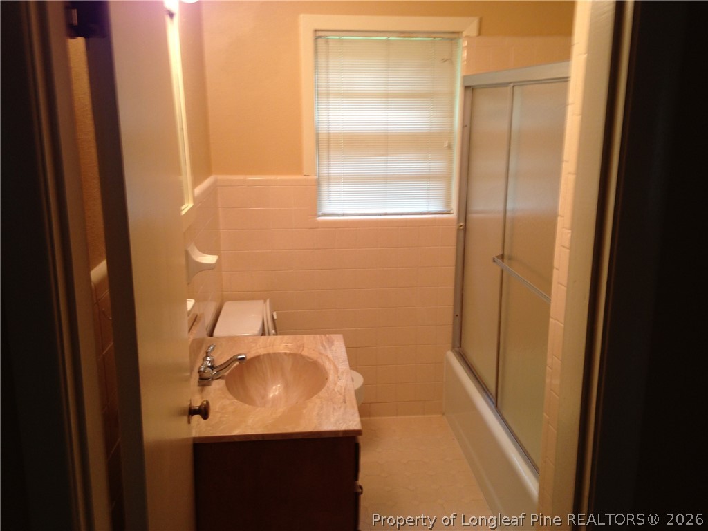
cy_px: 266
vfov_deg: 42.9
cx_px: 354
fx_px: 675
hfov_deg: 55.4
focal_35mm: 33
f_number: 2.4
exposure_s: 1/20
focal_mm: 4.12
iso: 50
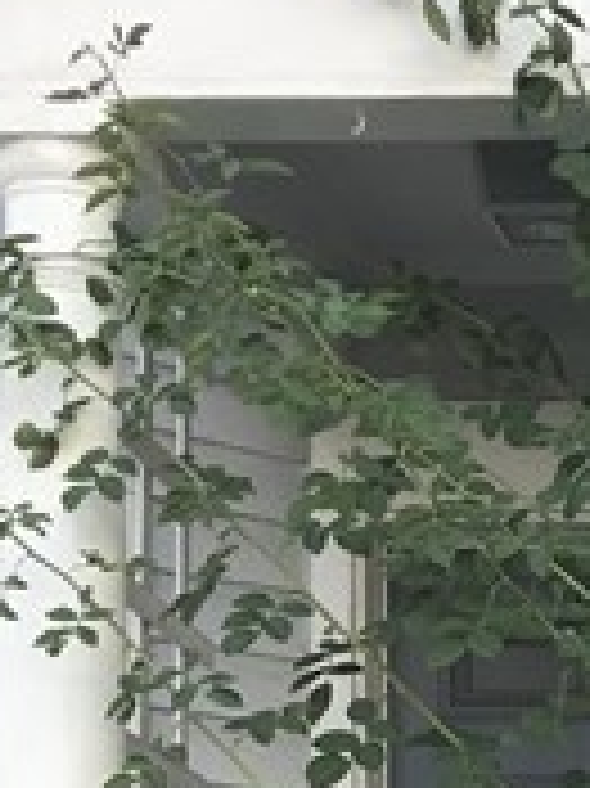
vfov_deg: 14.5
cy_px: 1306
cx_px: 964
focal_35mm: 123
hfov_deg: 11.4
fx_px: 2799
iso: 20
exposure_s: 1/208
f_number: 1.8
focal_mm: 3.99
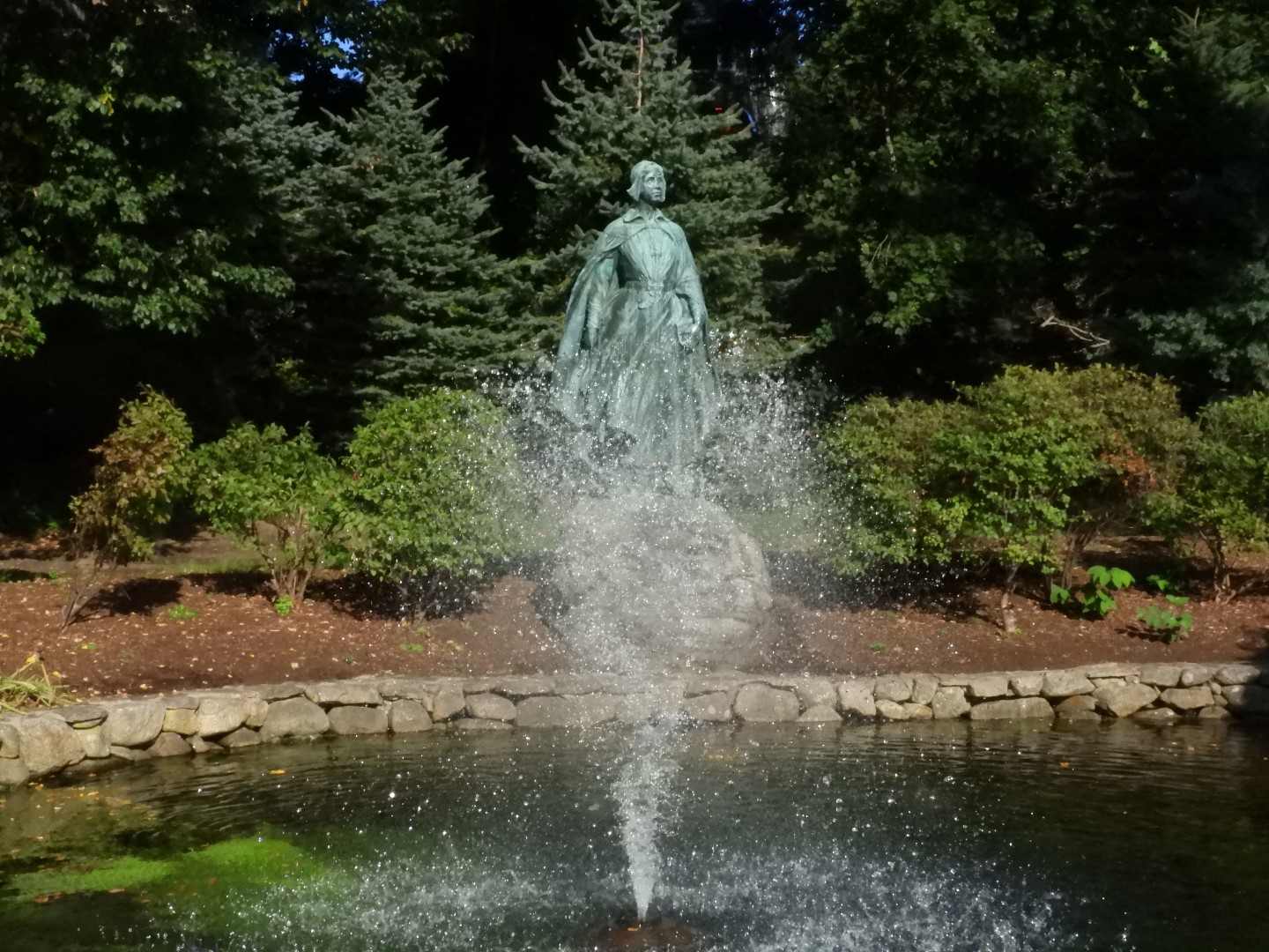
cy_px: 476
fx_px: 1833
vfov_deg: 29.1
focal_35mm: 50
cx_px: 634
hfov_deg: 38.2
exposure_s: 1/3200
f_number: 8
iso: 1600
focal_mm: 9
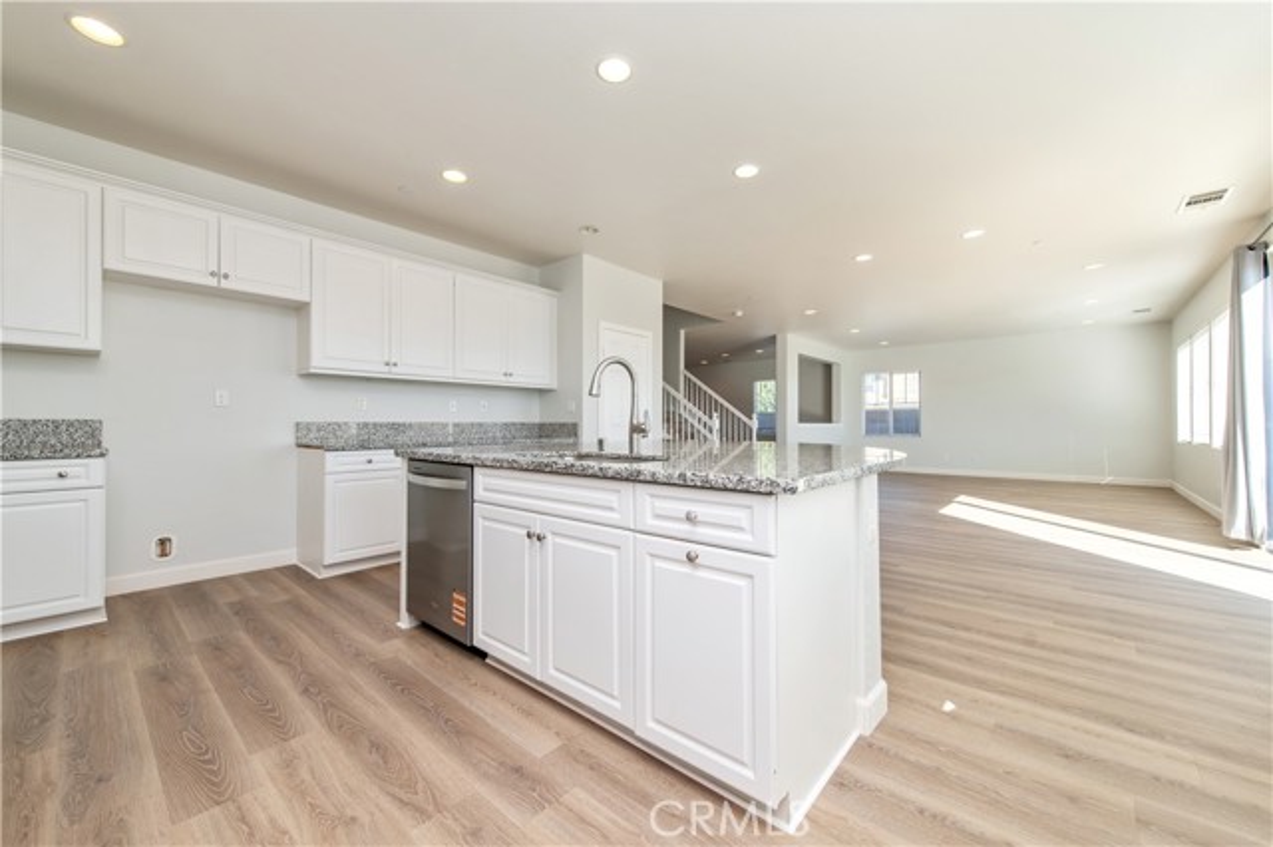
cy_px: 424
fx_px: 495
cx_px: 636
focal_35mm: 14
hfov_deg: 104.3
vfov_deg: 81.1
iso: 200
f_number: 5.6
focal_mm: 14
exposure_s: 1/125
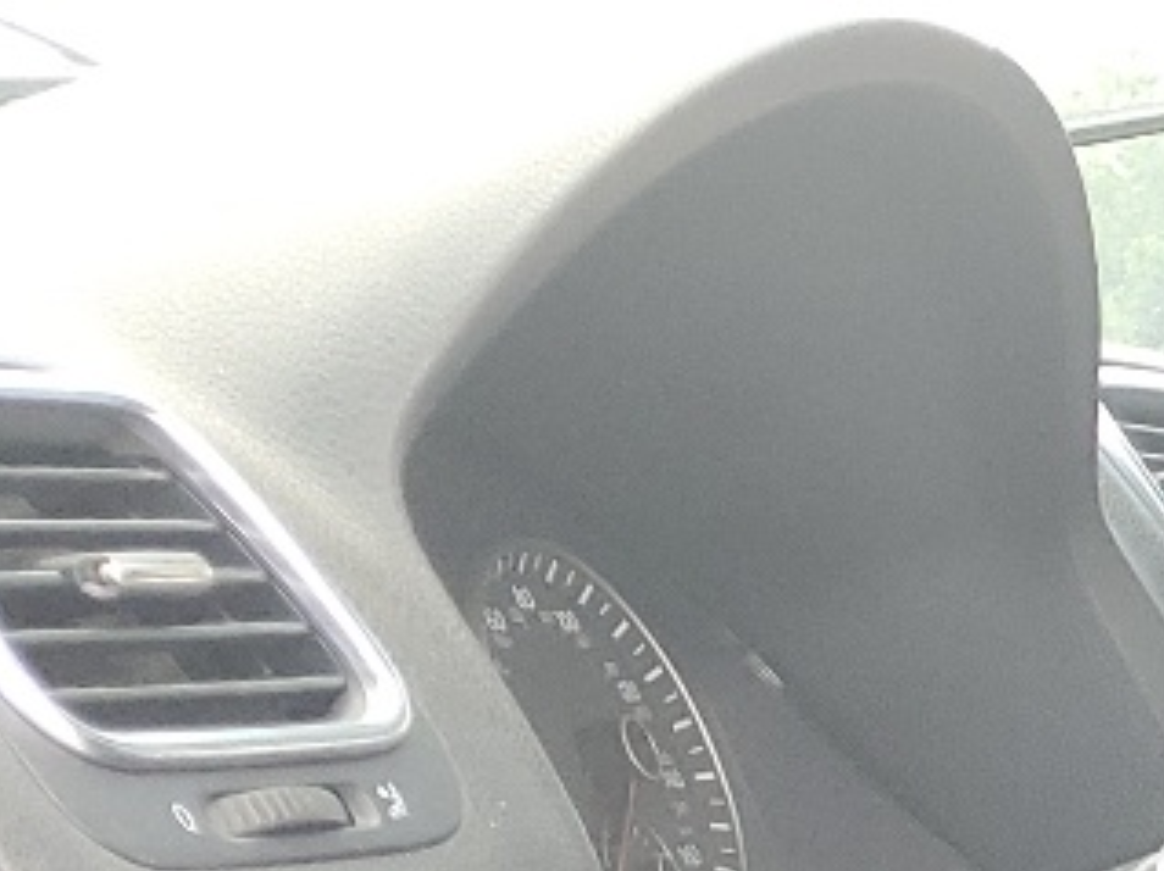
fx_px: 4402
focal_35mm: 131
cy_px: 1899
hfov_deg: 12.5
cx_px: 2621
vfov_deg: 10.2
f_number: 1.5
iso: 56
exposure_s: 1/120
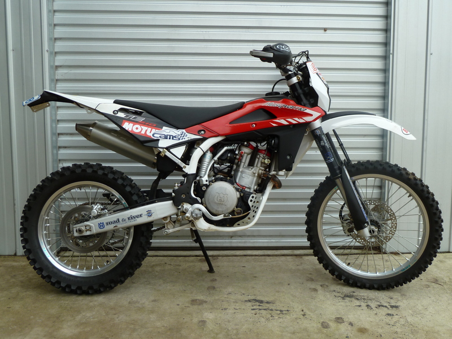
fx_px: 457
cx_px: 226
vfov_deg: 40.7
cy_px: 170
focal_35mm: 35
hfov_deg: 52.6
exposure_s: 1/80
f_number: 3.5
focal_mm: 5.7
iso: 80
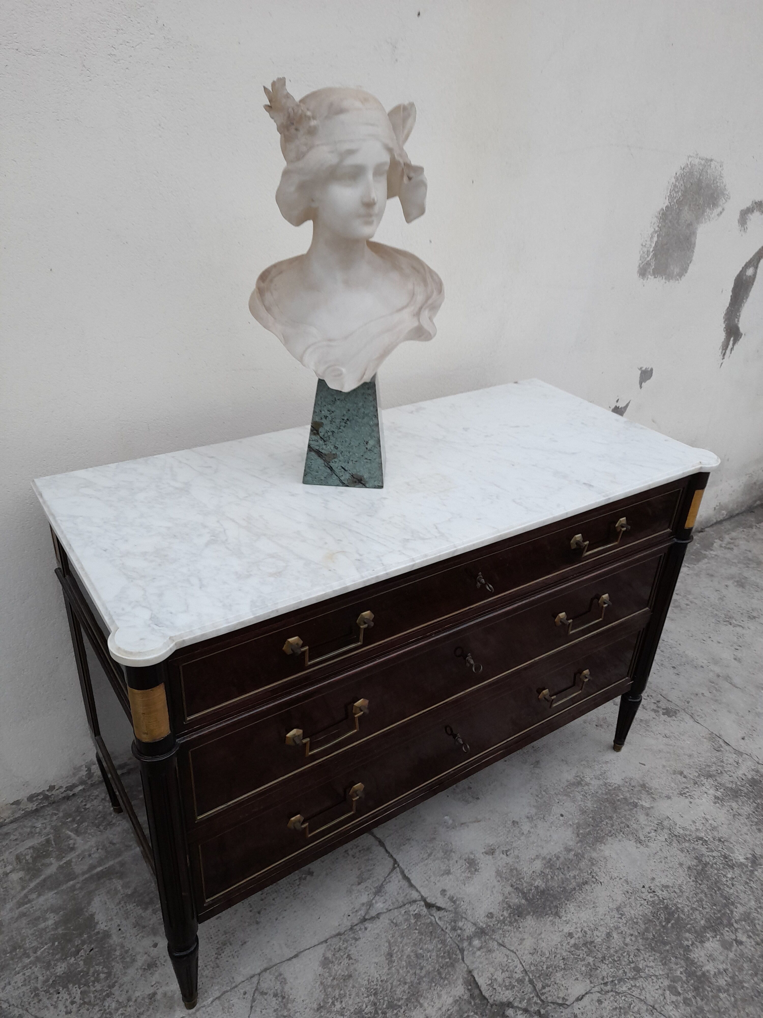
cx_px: 382
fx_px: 735
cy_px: 509
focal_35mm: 25
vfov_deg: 69.4
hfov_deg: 54.9
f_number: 2
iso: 125
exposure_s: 1/50
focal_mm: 4.6
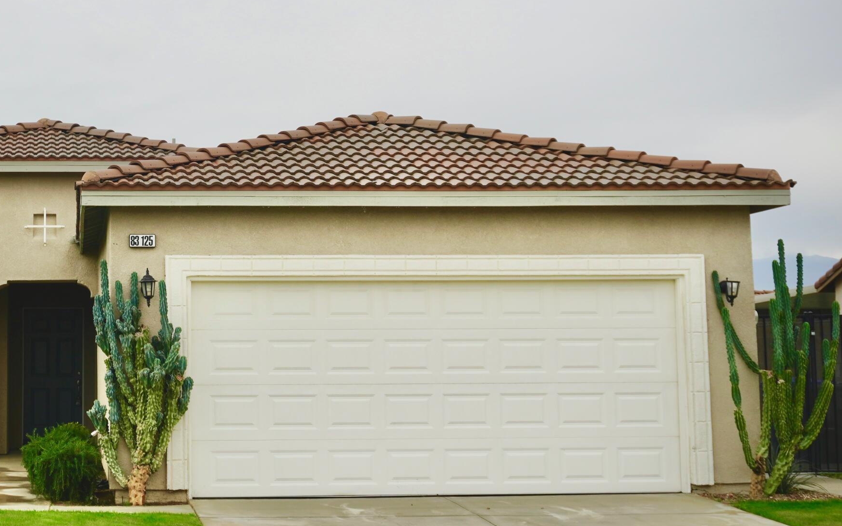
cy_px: 170
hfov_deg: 26.7
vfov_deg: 17.1
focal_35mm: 76
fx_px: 1741
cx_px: 172
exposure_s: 1/80
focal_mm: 29
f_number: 5.6
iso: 100
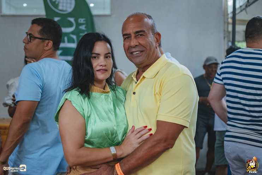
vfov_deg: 25.8
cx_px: 131
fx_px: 382
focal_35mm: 52
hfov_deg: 37.8
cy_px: 88
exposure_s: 1/1600
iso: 2500
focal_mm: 35
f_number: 2.2
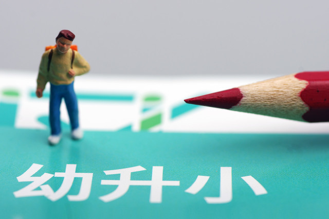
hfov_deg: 13.7
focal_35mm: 150
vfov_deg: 9.1
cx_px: 164
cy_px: 110
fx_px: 1370
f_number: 5.6
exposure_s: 1/160
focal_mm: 100
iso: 100
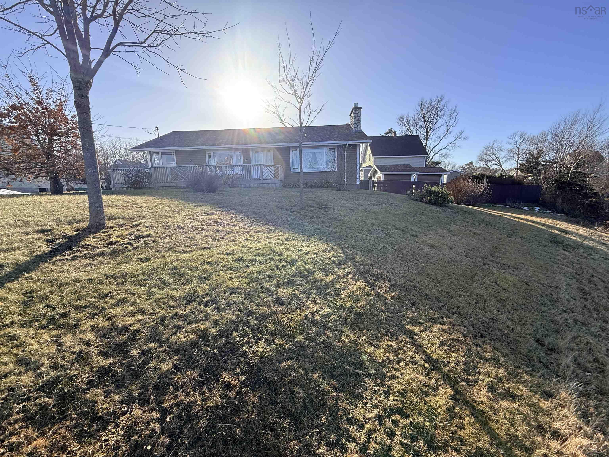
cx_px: 304
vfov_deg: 85.7
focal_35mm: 14
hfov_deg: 102.1
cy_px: 228
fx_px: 246
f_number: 2.2
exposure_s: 1/1001
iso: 64
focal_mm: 2.22
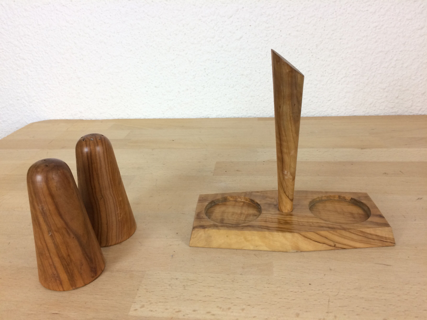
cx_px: 214
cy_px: 160
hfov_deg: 61.7
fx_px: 358
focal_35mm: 29
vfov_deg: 48.2
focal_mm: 4.15
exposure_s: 1/33
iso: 40
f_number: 2.2
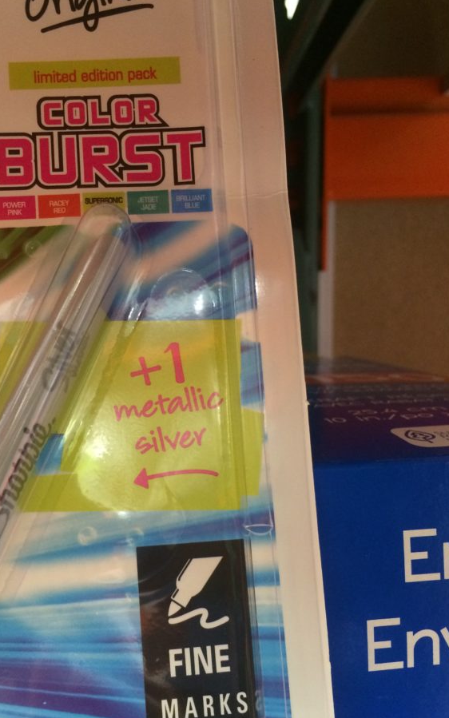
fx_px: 685
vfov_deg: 55.2
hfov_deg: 35.9
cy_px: 393
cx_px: 150
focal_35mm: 35
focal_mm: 4.15
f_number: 2.2
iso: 250
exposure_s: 1/15
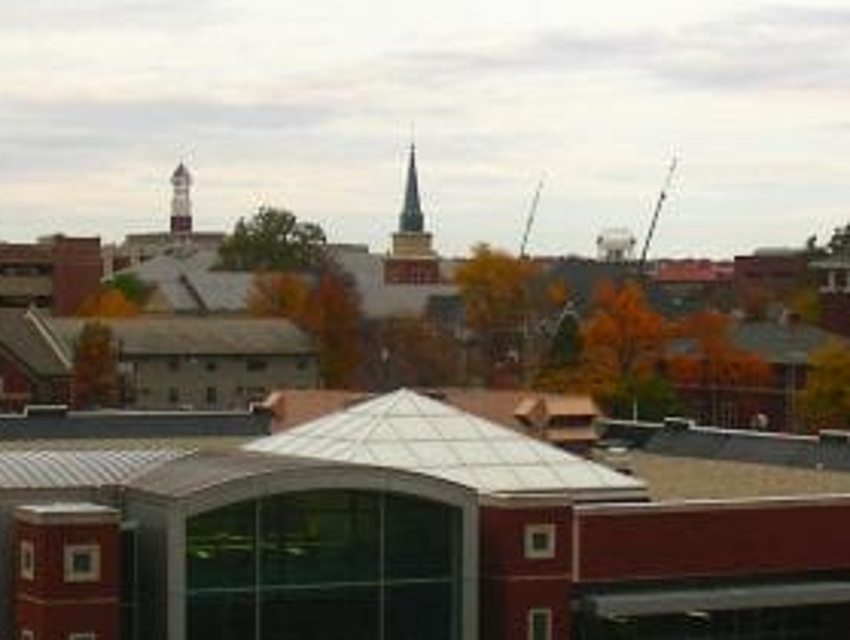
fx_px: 2508
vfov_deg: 14.5
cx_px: 487
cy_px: 294
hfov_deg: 19.2
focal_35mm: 102
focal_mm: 6.3
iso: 50
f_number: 4
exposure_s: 1/152
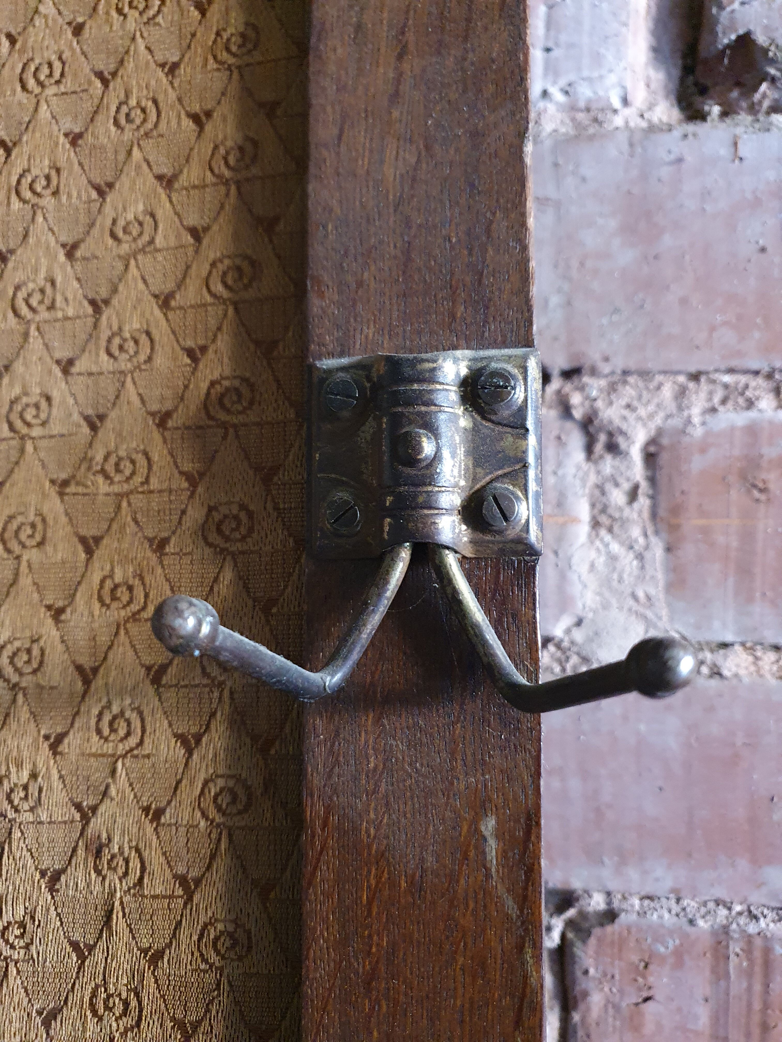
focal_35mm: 26
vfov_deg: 67.3
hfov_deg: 53.1
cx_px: 391
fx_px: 783
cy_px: 521
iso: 640
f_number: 1.5
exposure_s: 1/33
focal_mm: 4.32
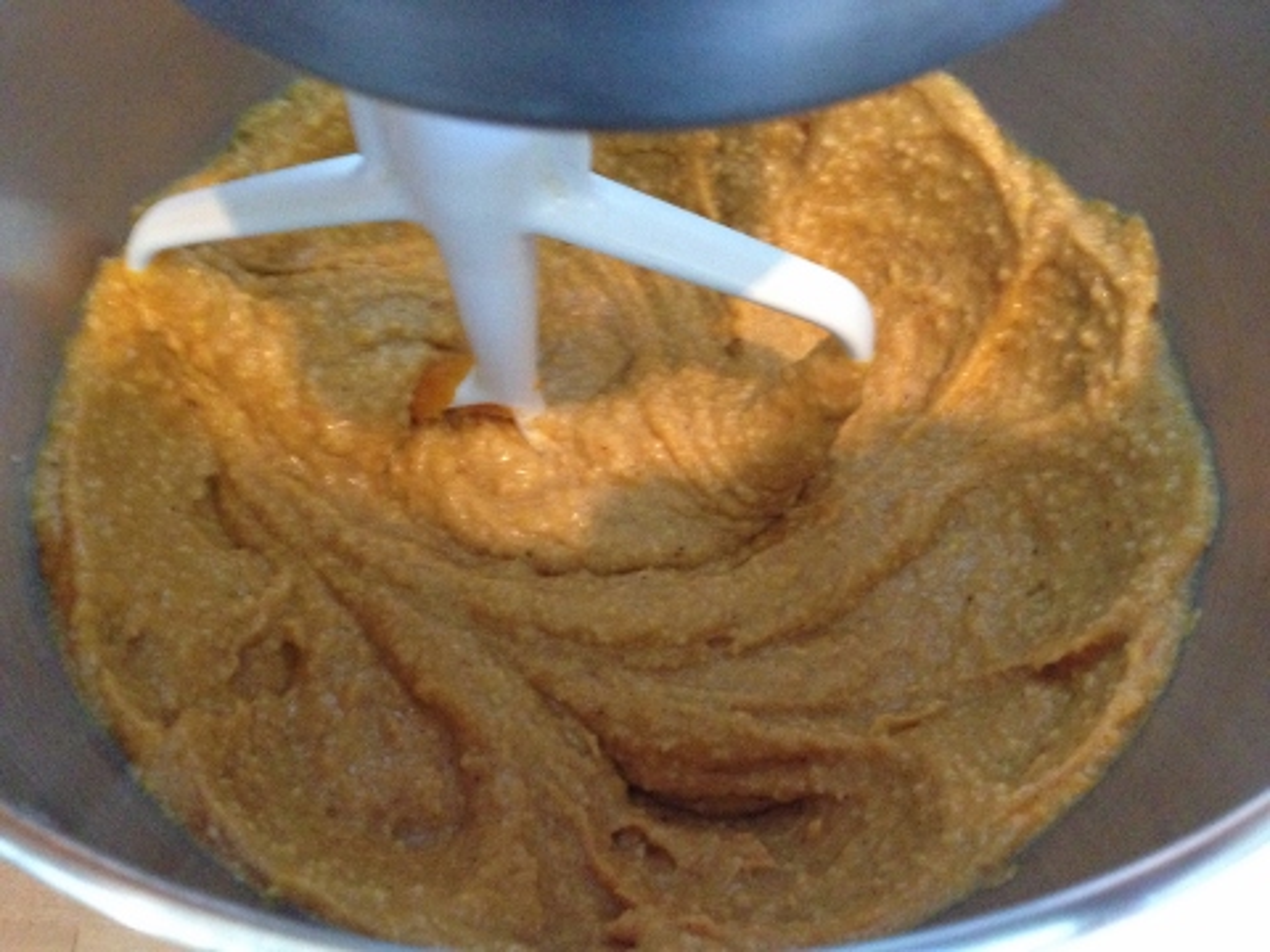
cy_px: 476
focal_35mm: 33
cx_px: 635
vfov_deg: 42.9
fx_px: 1211
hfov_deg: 55.4
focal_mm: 4.12
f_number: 2.4
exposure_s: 1/15
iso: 640
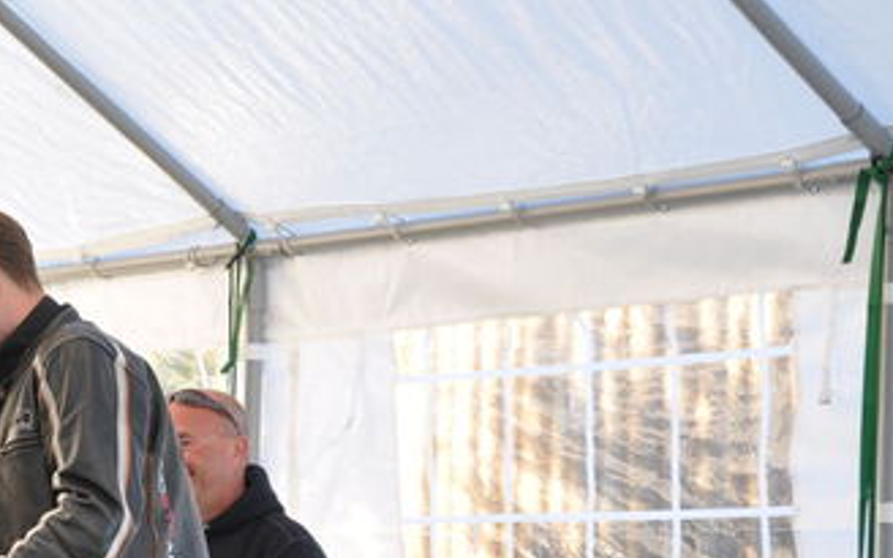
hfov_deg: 15.6
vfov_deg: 10.0
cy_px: 592
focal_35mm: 130
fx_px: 3170
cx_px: -93
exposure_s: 1/40
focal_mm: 35
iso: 320
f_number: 6.3
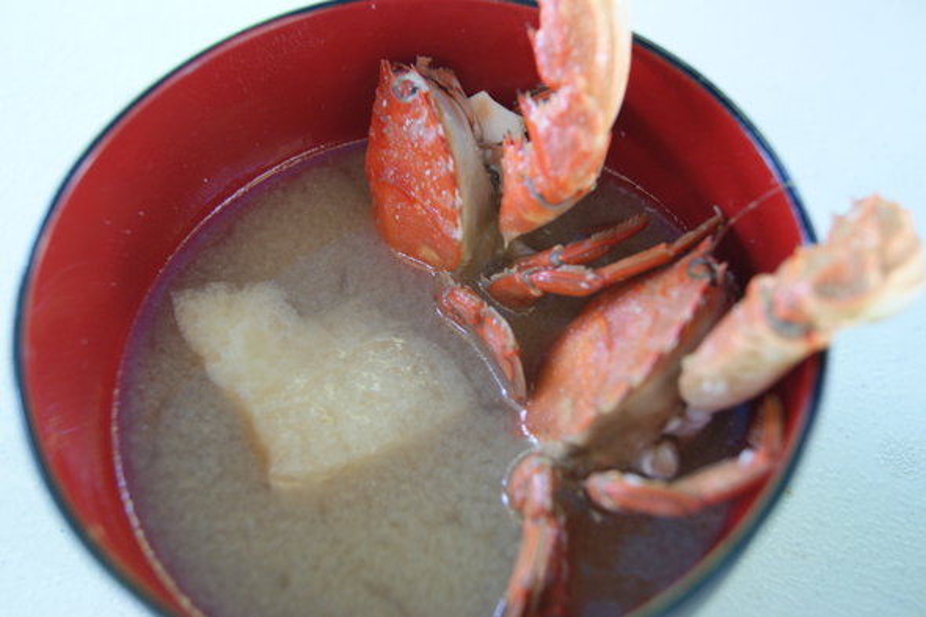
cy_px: 308
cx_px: 463
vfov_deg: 29.8
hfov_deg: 43.6
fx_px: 1157
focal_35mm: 45
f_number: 4.5
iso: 400
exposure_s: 1/20
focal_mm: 30
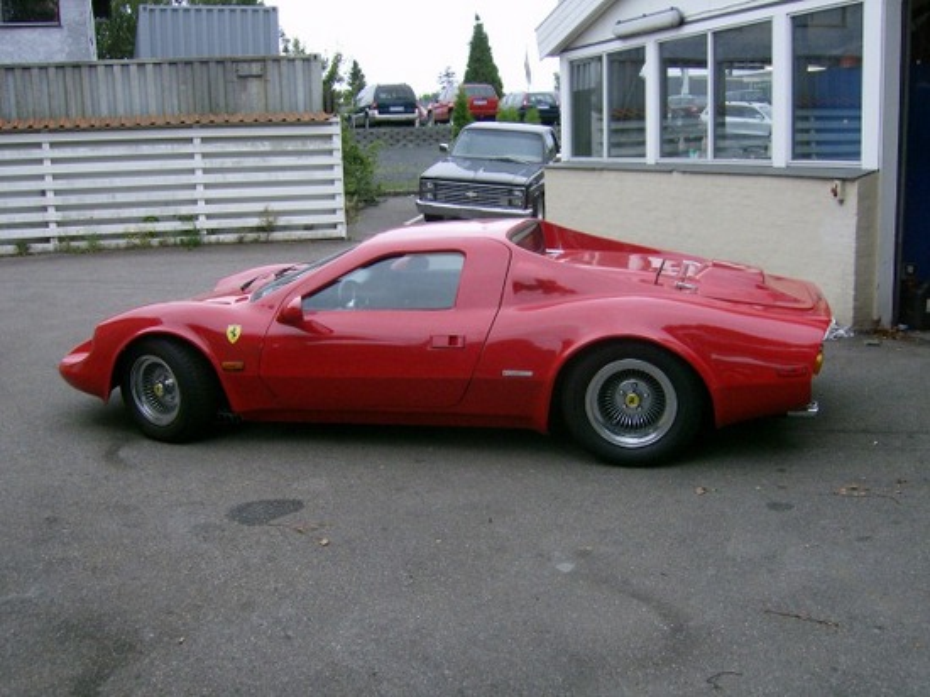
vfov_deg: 39.6
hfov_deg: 51.4
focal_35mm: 36
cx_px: 465
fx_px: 967
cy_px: 348
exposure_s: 1/214
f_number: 4.7
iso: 100
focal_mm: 6
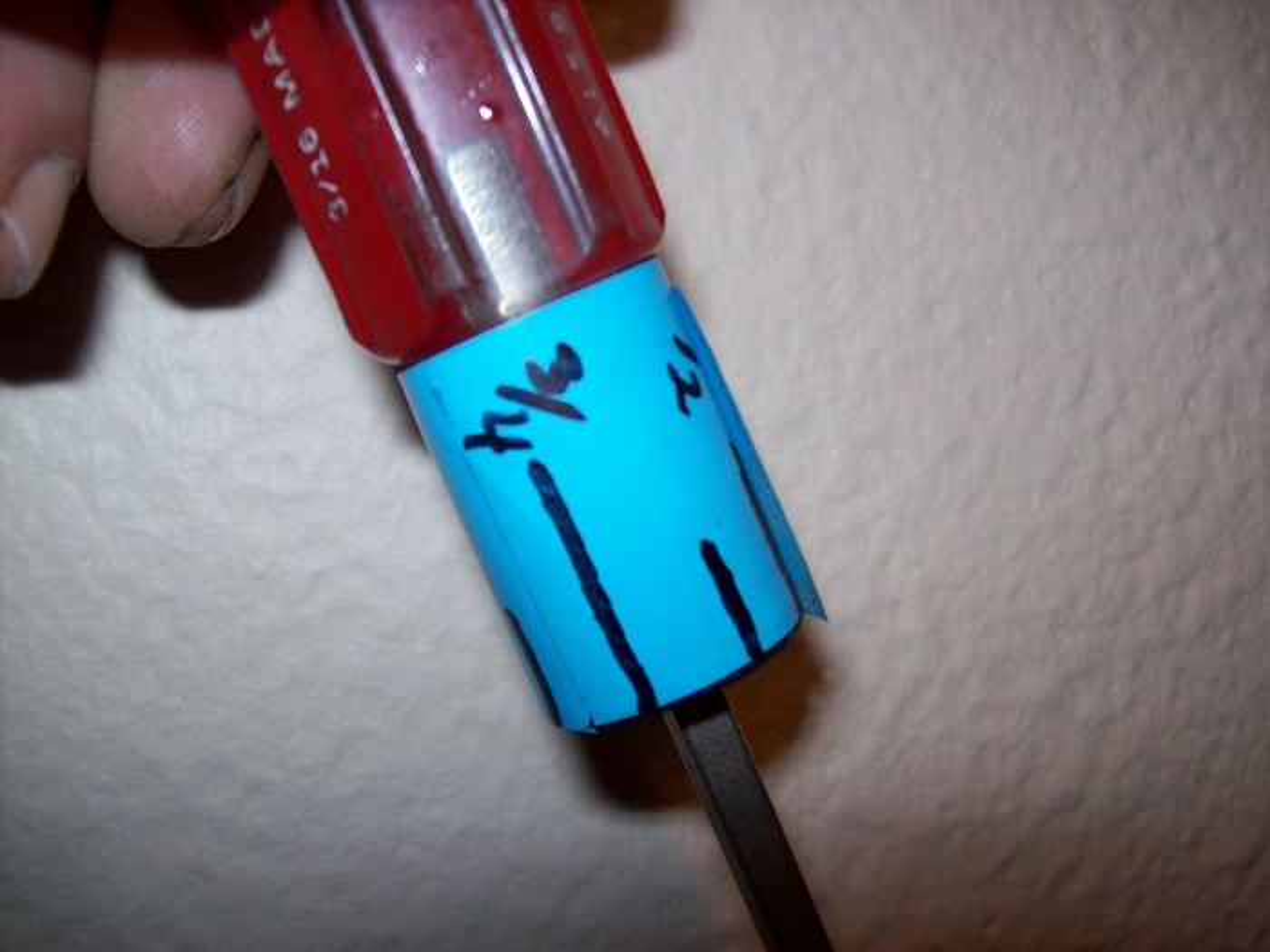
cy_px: 476
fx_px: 1321
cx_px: 635
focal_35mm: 36
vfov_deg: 39.7
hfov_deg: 51.4
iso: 80
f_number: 2.7
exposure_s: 1/64
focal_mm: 6
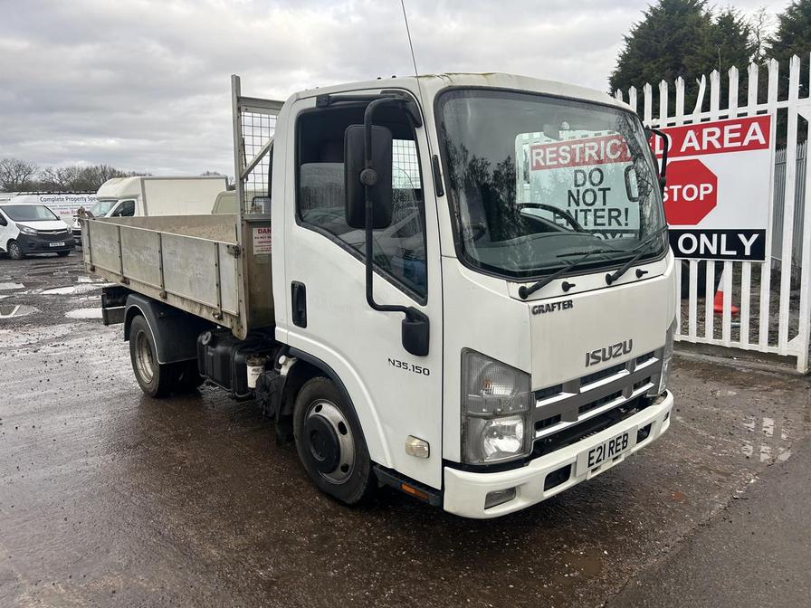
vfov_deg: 53.1
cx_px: 406
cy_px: 304
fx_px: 609
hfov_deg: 67.3
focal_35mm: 26
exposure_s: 1/497
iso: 50
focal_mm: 5.7
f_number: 1.5
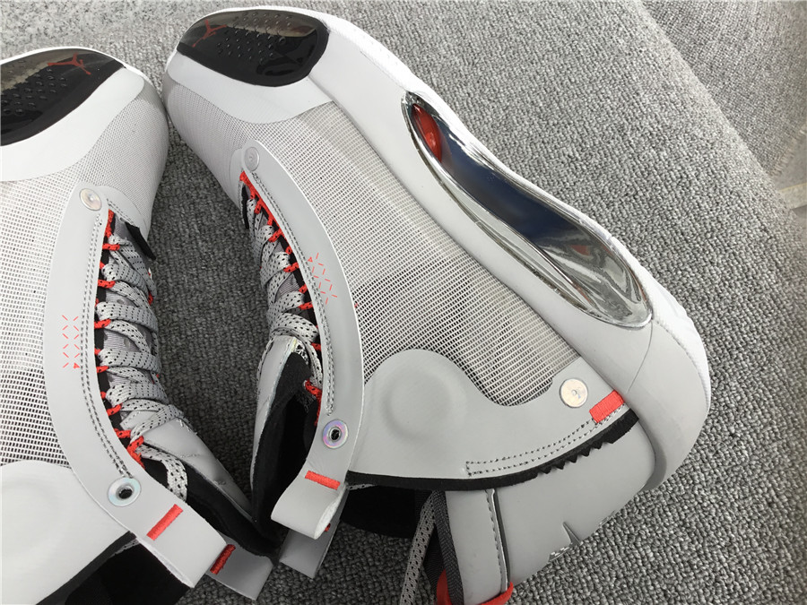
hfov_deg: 58.4
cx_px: 404
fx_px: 723
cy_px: 302
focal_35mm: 31
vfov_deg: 45.4
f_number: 2.4
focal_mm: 3.3
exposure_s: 1/119
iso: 25
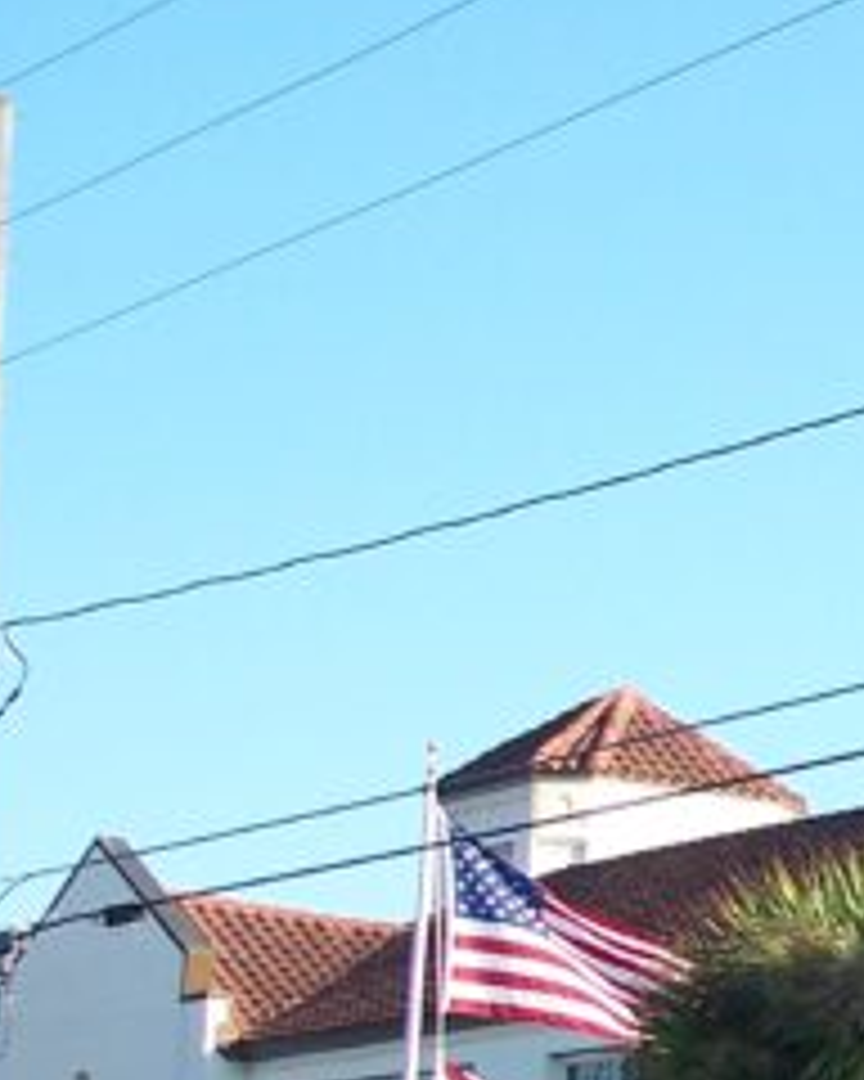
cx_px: 1971
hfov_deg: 9.1
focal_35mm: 154
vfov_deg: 12.2
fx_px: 4922
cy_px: 1314
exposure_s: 1/320
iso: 64
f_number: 2.8
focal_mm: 7.8
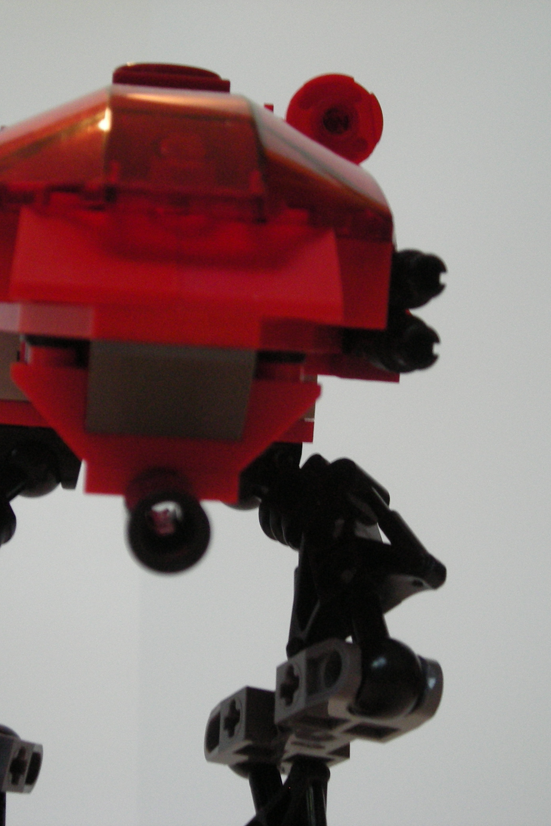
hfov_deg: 25.4
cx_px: 191
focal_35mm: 53
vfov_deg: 37.5
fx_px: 1217
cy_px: 412
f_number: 3.2
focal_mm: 6.3
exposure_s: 1/19.5
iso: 200
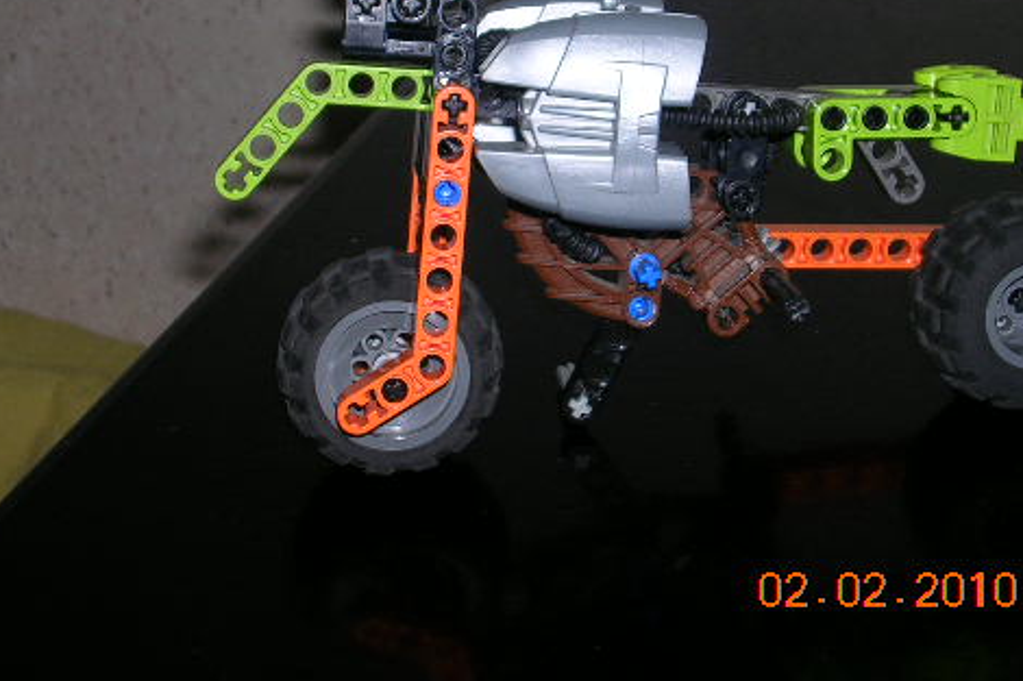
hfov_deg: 23.9
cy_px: 176
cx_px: 557
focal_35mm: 85
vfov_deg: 16.0
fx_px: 2414
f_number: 3.4
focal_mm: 9.1
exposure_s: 1/60.1
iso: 50
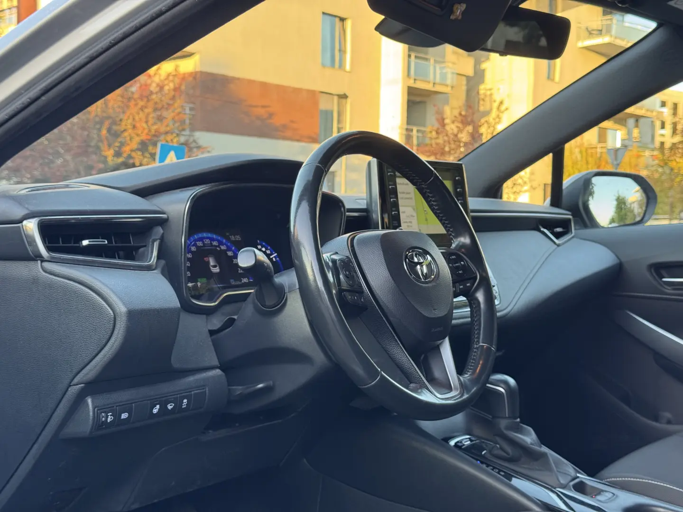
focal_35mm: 48
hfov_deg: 39.7
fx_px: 947
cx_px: 342
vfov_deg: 30.3
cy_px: 256
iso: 100
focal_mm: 6.76
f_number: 1.78
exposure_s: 1/60
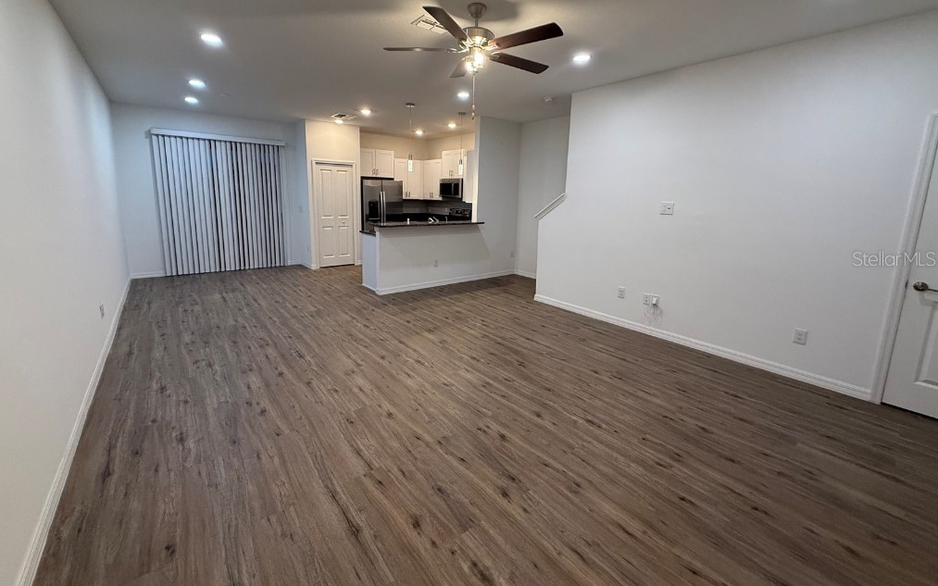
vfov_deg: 74.5
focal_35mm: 15
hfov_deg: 101.5
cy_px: 258
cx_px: 466
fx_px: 383
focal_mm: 2.22
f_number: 2.2
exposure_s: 1/120
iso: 250
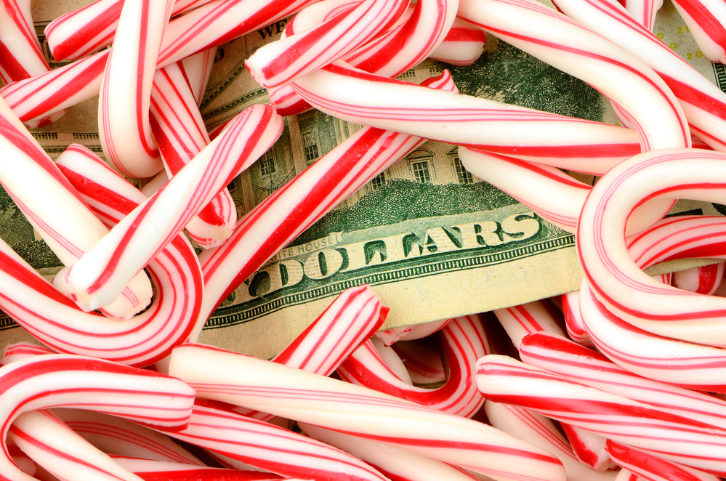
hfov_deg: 16.1
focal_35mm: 128
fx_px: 2566
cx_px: 363
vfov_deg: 10.7
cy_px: 240
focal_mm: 85
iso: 100
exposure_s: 1/4
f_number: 22
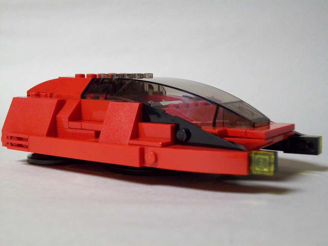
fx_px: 512
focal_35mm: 54
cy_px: 123
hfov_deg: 35.5
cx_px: 164
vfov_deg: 27.0
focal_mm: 9
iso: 160
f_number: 3.4
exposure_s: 1/14.9
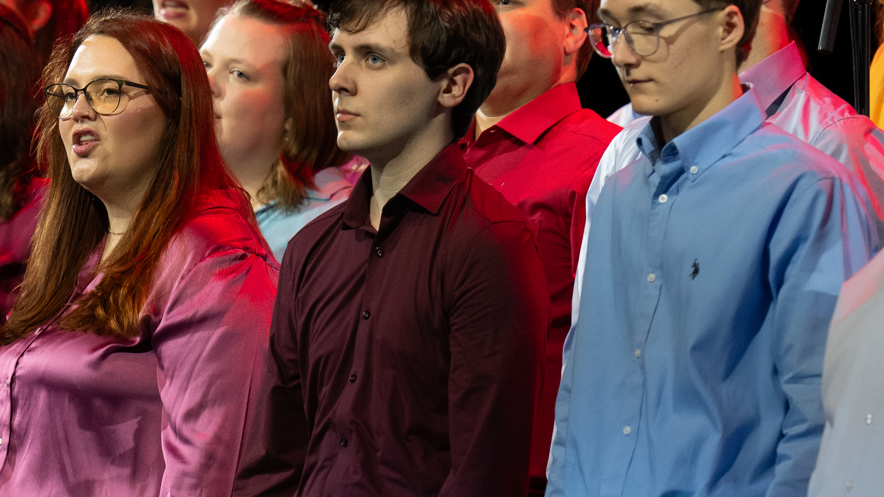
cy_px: 201
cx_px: 73
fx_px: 11580
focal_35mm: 494
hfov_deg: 4.4
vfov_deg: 2.5
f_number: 3.5
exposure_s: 1/160
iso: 1000
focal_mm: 160
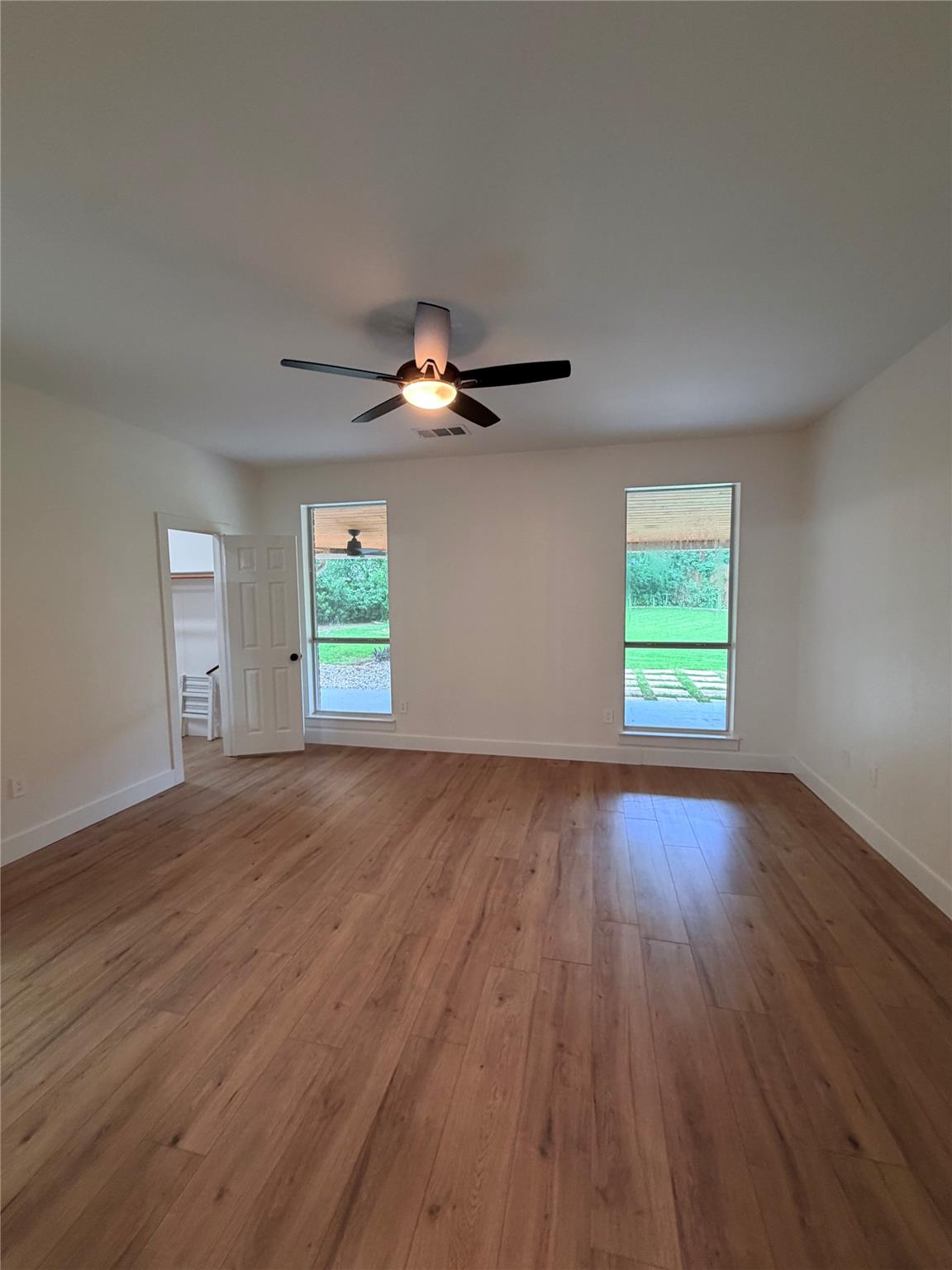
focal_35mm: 14
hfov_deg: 85.7
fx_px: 513
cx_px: 476
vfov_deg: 102.1
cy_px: 635
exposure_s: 1/60
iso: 250
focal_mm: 2.22
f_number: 2.2
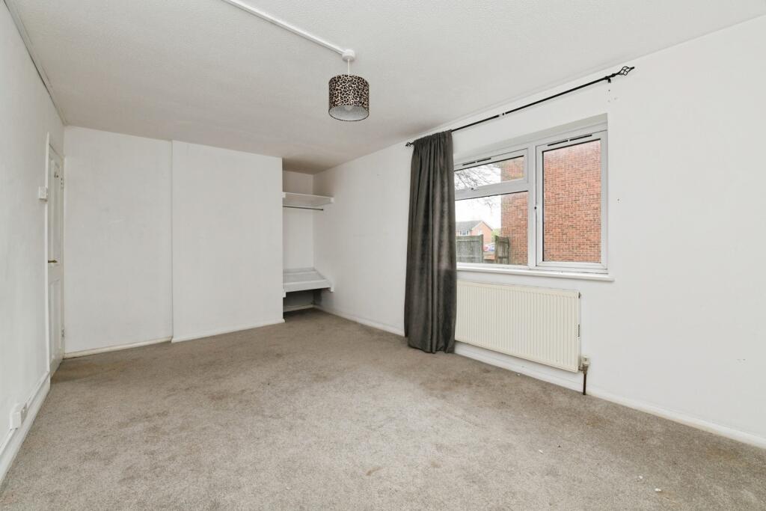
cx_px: 383
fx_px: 298
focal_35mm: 14
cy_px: 256
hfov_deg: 104.2
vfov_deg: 81.2
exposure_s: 1/60
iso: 640
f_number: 8
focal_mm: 14
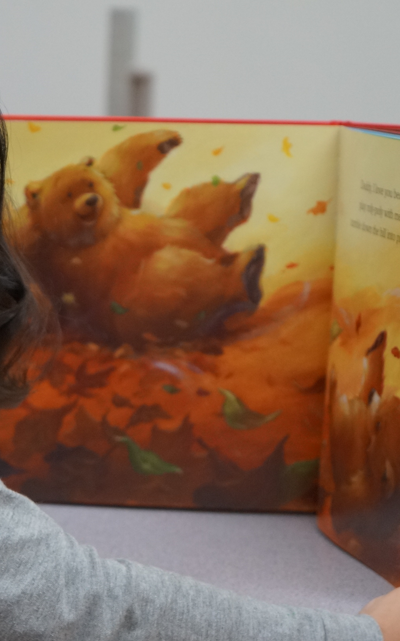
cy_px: 320
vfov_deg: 17.7
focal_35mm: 118
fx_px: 2055
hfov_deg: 11.0
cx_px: -18
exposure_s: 1/160
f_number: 5
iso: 1250
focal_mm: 51
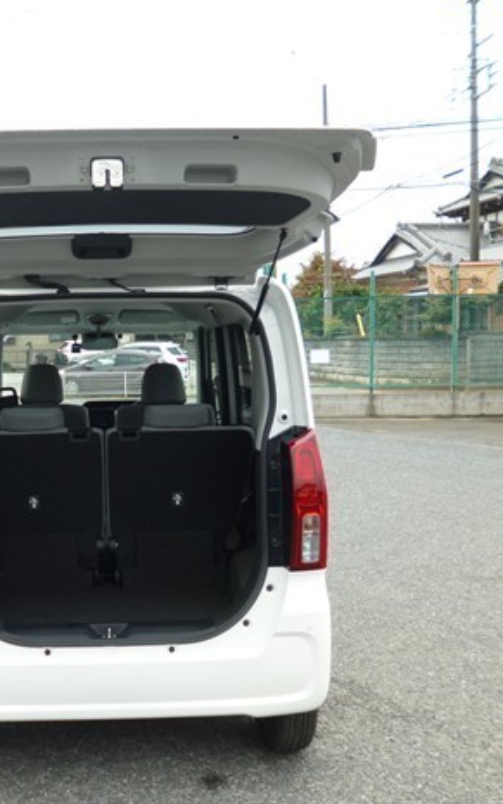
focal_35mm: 35
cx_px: 105
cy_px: 408
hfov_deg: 35.2
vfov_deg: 55.3
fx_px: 767
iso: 100
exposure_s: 1/320
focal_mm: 4.3
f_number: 2.8
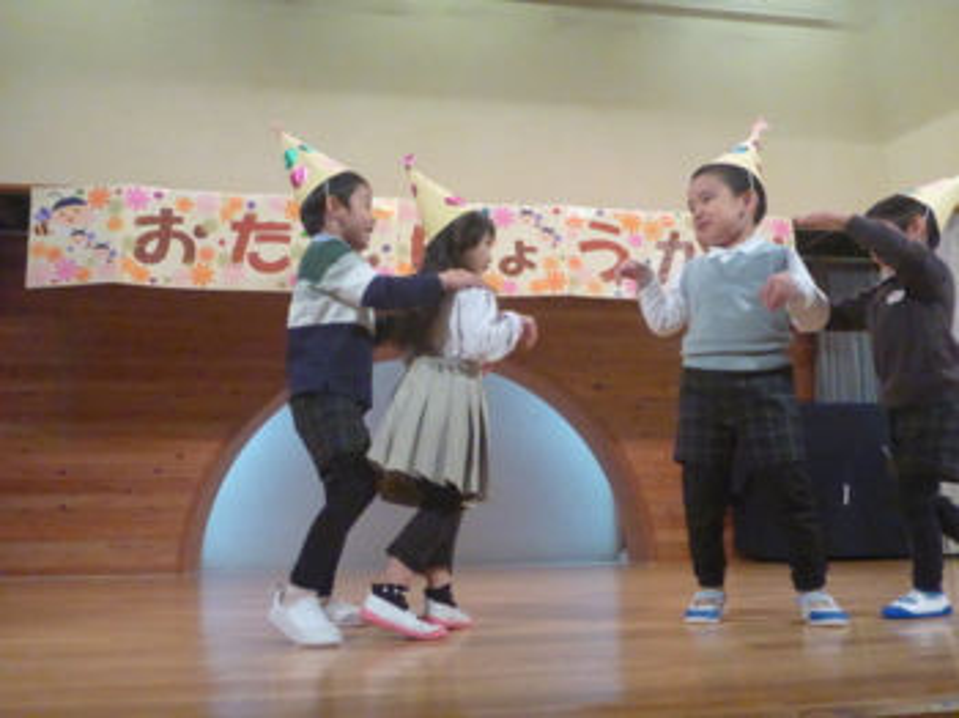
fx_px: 775
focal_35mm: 28
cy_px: 359
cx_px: 480
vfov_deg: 49.7
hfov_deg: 63.5
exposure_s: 1/200
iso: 1600
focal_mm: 4.9
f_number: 3.3
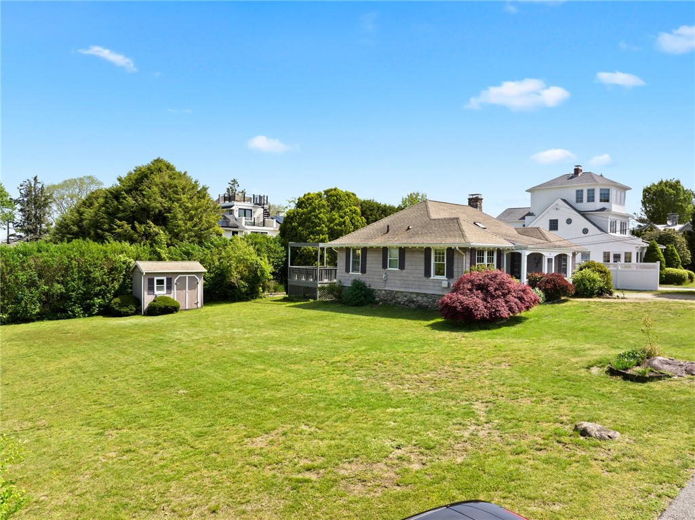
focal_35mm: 24
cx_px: 348
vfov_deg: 56.7
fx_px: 481
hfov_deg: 71.6
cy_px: 260
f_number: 5.6
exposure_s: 1/80
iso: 200
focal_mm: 12.29
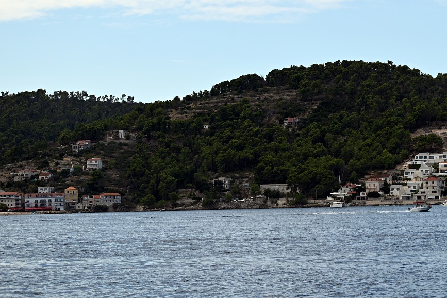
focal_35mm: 129
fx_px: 1602
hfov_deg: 15.8
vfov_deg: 10.6
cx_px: 333
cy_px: 121
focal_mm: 86
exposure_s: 1/640
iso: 100
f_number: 6.3
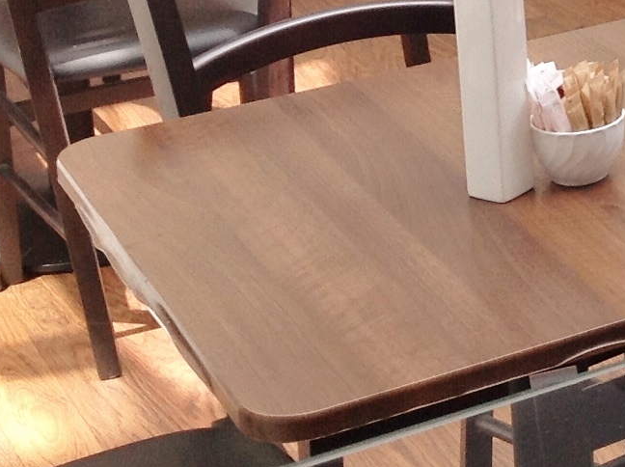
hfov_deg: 12.8
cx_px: 1130
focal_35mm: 140
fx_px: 2524
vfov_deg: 10.1
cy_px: -287
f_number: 2.4
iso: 50
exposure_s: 1/201
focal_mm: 4.28
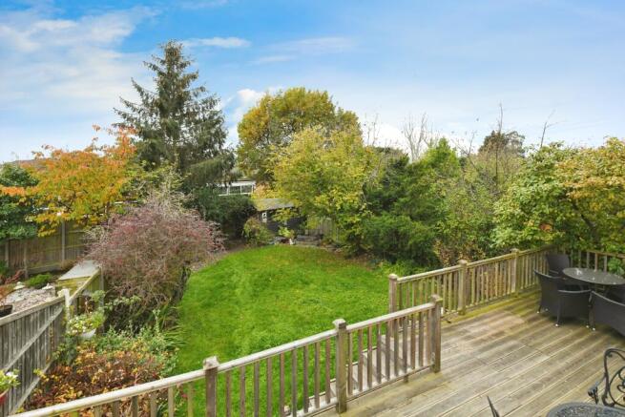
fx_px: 260
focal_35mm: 15
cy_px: 208
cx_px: 312
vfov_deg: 77.4
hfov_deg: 100.4
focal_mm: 15
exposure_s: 1/50
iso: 1600
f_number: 5.6
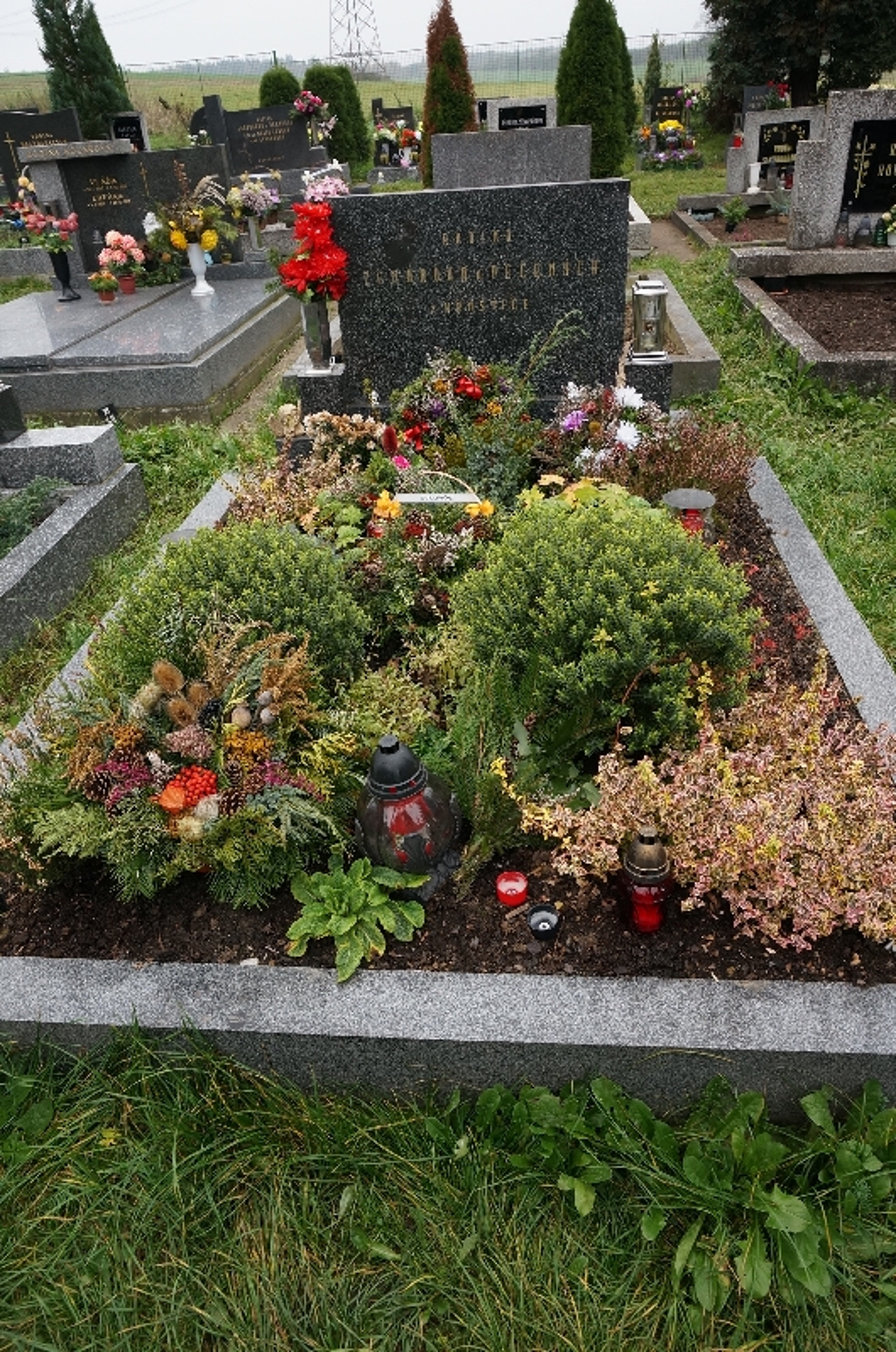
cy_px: 676
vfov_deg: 73.8
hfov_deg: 52.9
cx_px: 448
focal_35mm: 24
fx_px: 900
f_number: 6.3
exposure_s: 1/125
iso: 400
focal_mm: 16
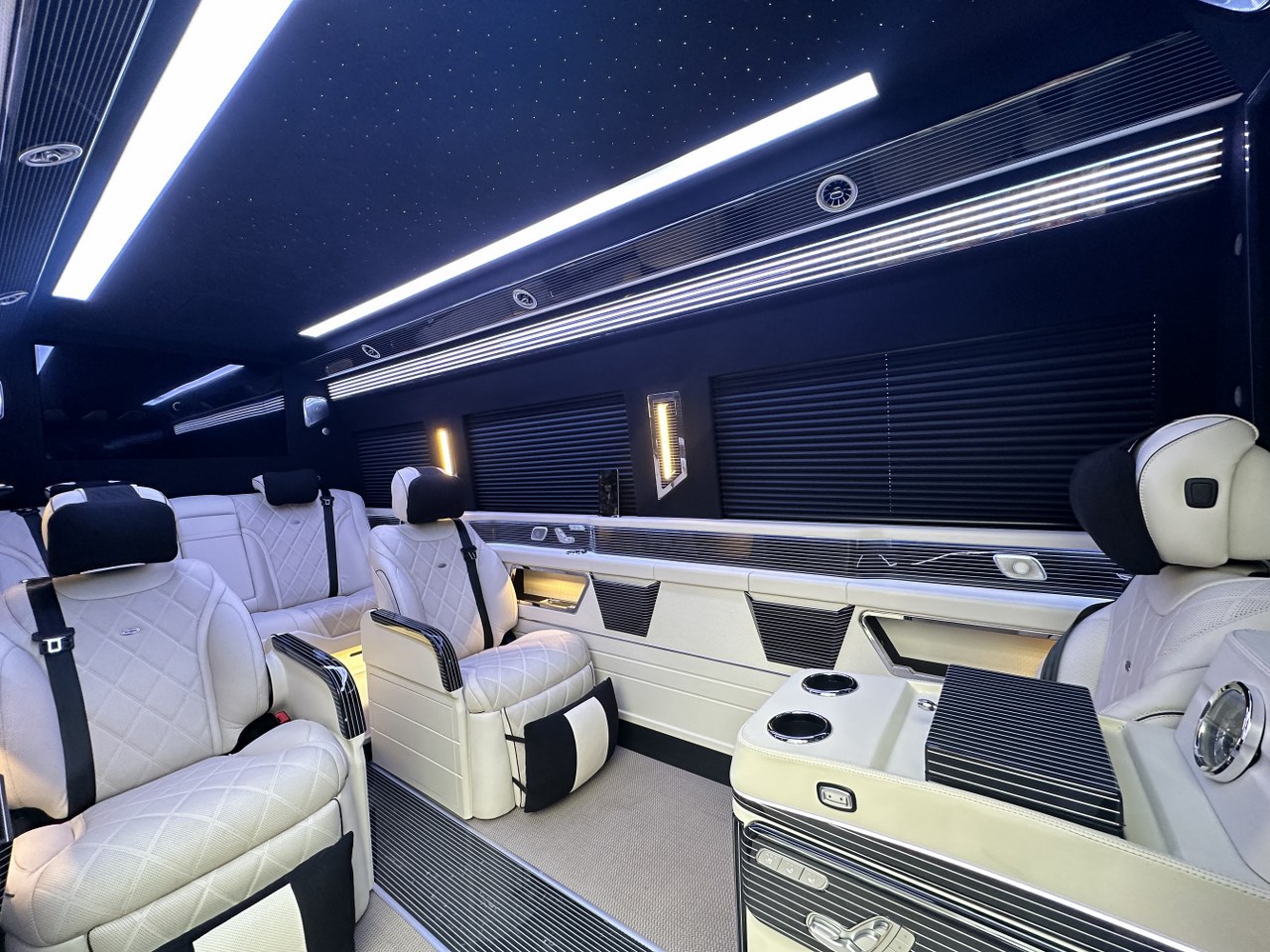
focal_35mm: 14
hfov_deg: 102.1
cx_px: 635
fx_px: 514
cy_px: 476
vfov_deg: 85.7
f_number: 2.2
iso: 250
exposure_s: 1/99
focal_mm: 2.22
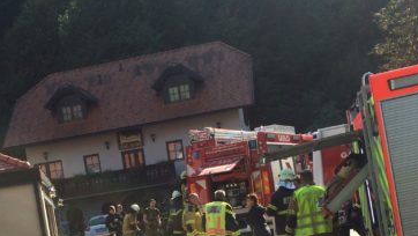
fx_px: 743
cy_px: 312
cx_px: 165
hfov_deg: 31.3
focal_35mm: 67
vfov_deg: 16.9
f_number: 2.2
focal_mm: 4.15
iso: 32
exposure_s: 1/1172
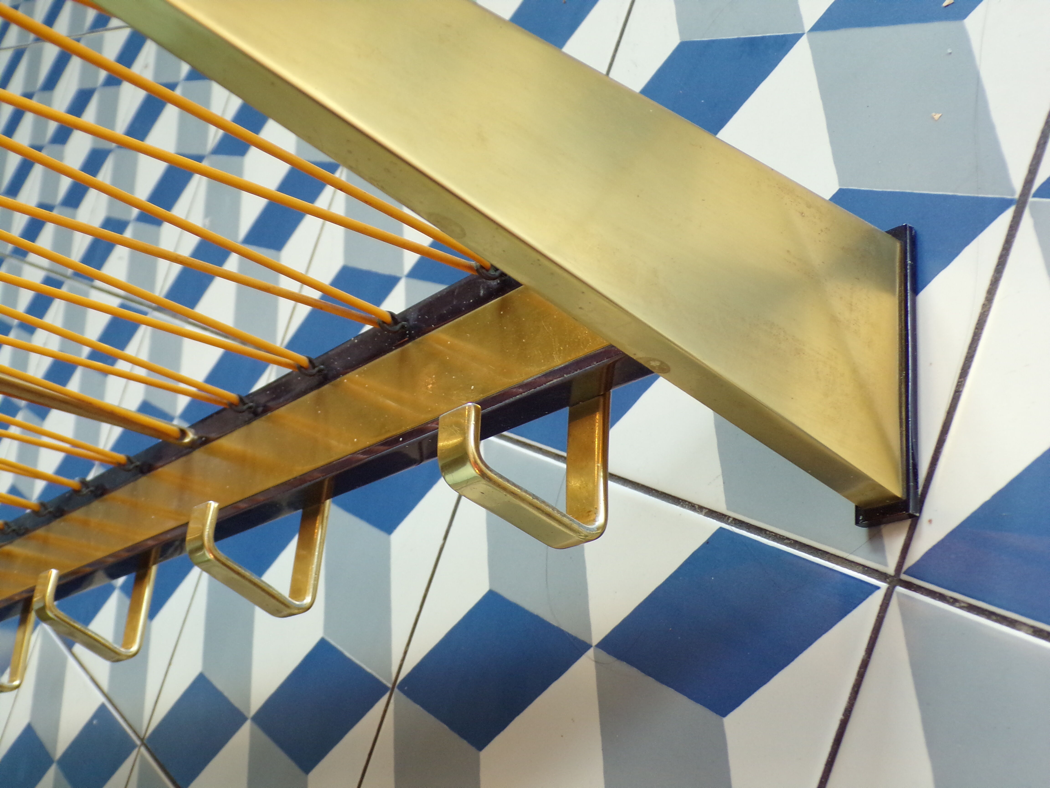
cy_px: 394
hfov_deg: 44.8
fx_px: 1274
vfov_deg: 34.3
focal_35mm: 42
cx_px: 525
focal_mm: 7.6
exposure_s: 1/30
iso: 200
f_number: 3.4
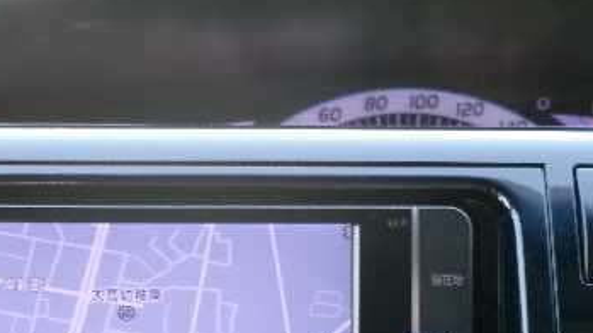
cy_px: 372
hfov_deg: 13.7
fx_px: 2452
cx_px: 117
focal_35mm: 156
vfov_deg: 7.7
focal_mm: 14
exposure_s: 1/34
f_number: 5.4
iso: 243
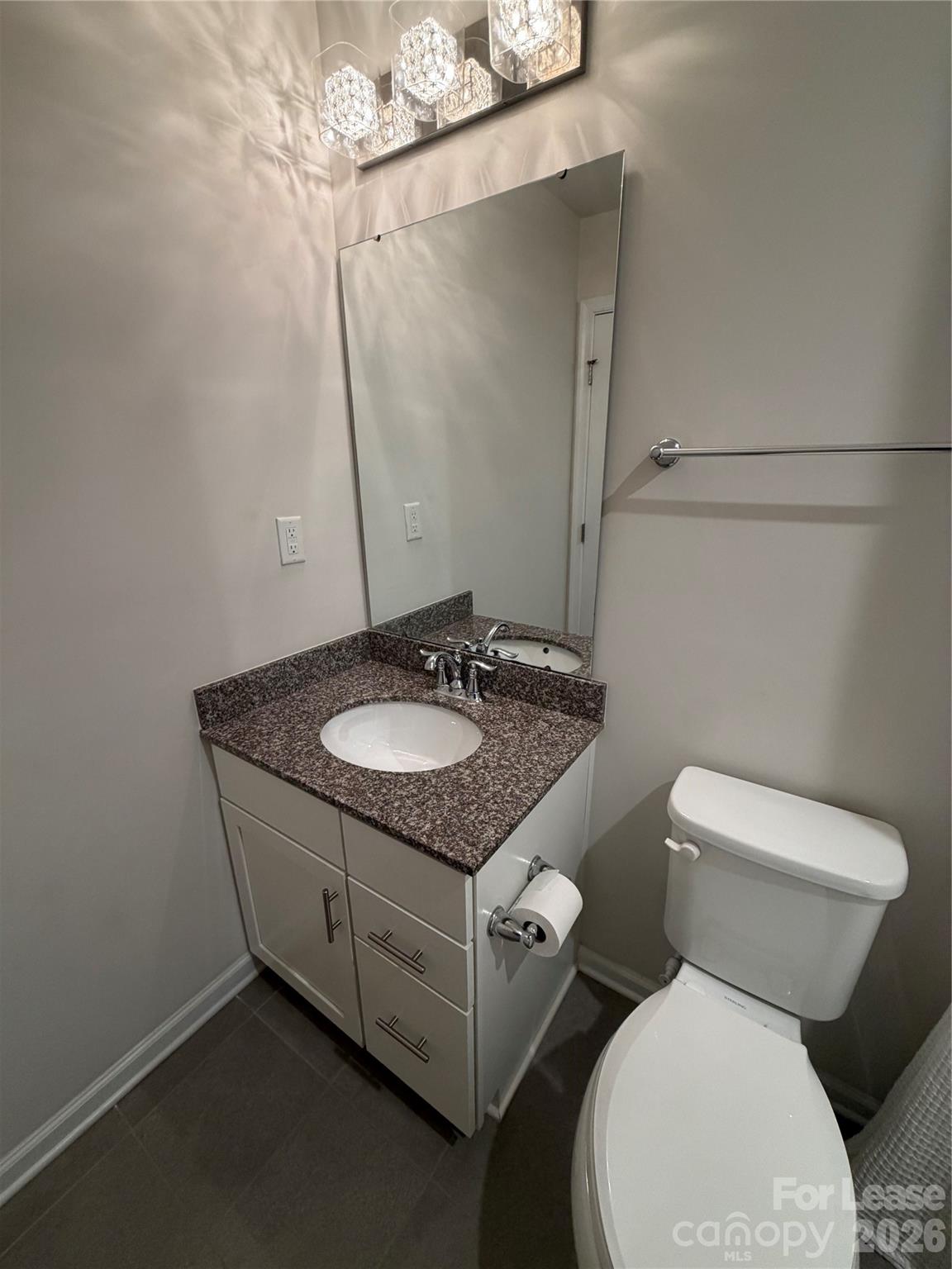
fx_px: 513
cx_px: 476
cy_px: 634
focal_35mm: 14
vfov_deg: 102.1
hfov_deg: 85.7
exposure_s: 1/60
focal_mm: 2.22
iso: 160
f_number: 2.2
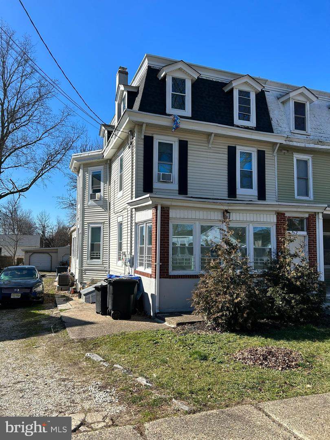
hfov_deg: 53.1
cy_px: 220
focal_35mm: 26
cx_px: 165
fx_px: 330
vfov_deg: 67.3
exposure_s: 1/2695
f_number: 1.5
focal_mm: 5.7
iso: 50
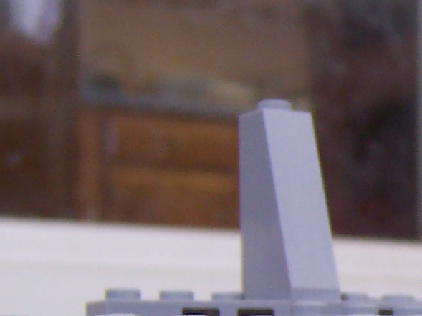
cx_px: 685
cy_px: 384
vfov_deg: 11.3
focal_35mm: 129
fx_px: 1573
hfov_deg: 14.0
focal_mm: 5.5
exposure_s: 1/30
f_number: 2.8
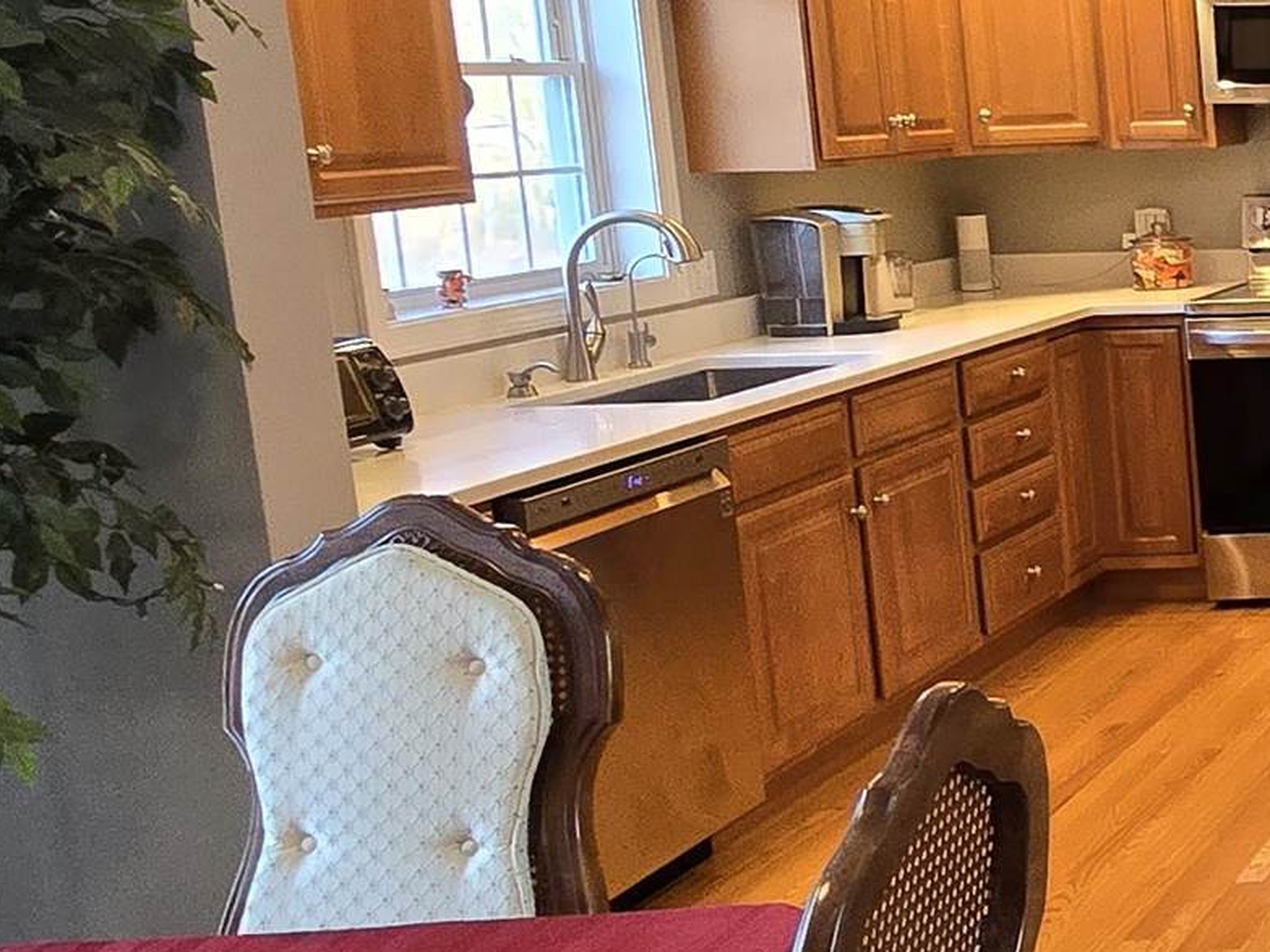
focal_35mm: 51
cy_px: 337
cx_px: 2092
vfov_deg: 28.4
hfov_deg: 24.5
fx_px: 1871
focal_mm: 2.2
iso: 200
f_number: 2.2
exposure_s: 1/60
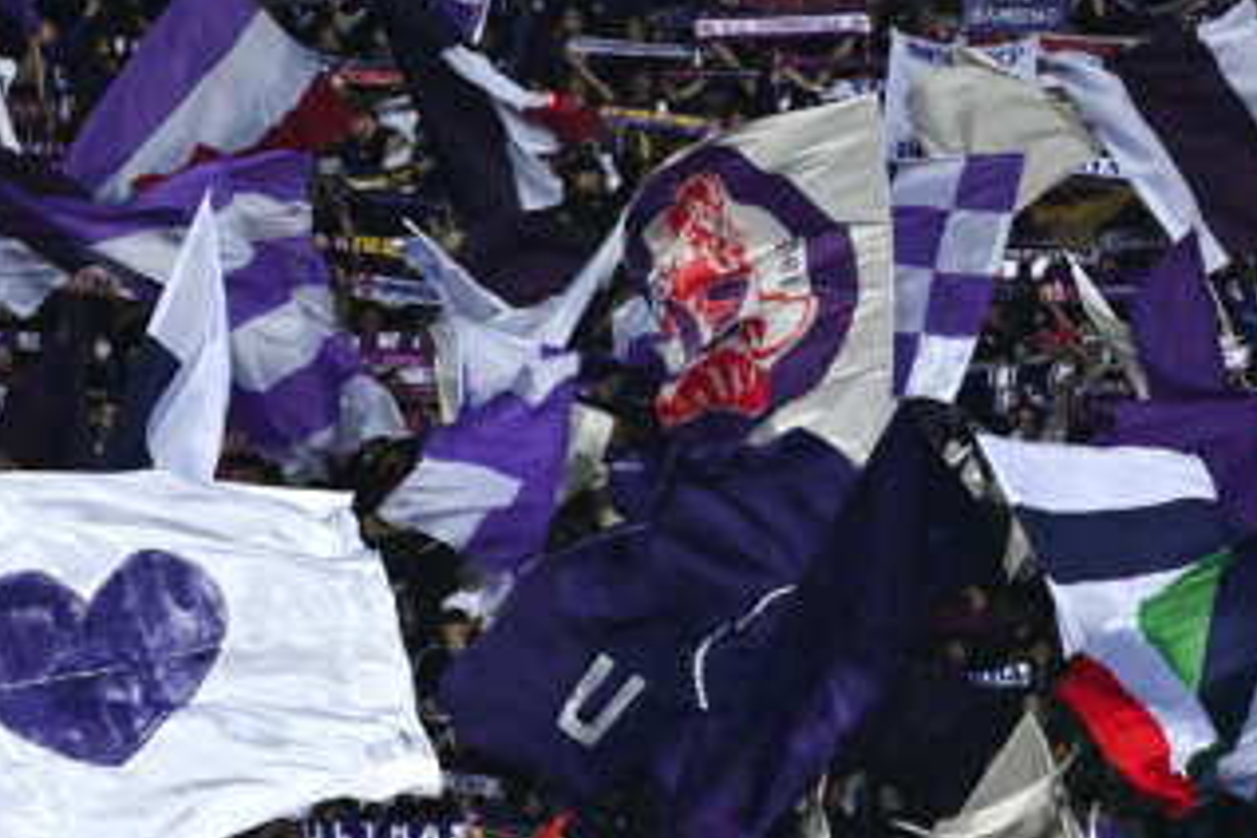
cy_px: 538
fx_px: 17771
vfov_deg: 2.7
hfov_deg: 4.1
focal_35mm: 509
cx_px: 874
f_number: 4
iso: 2500
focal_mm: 180
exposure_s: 1/640
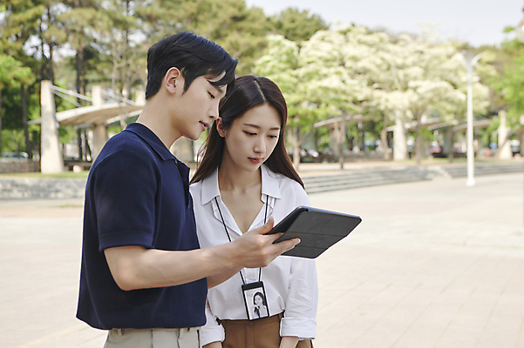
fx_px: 1222
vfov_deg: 16.2
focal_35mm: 84
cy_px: 174
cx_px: 262
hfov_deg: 24.2
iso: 160
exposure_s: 1/320
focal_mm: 70
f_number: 5.6
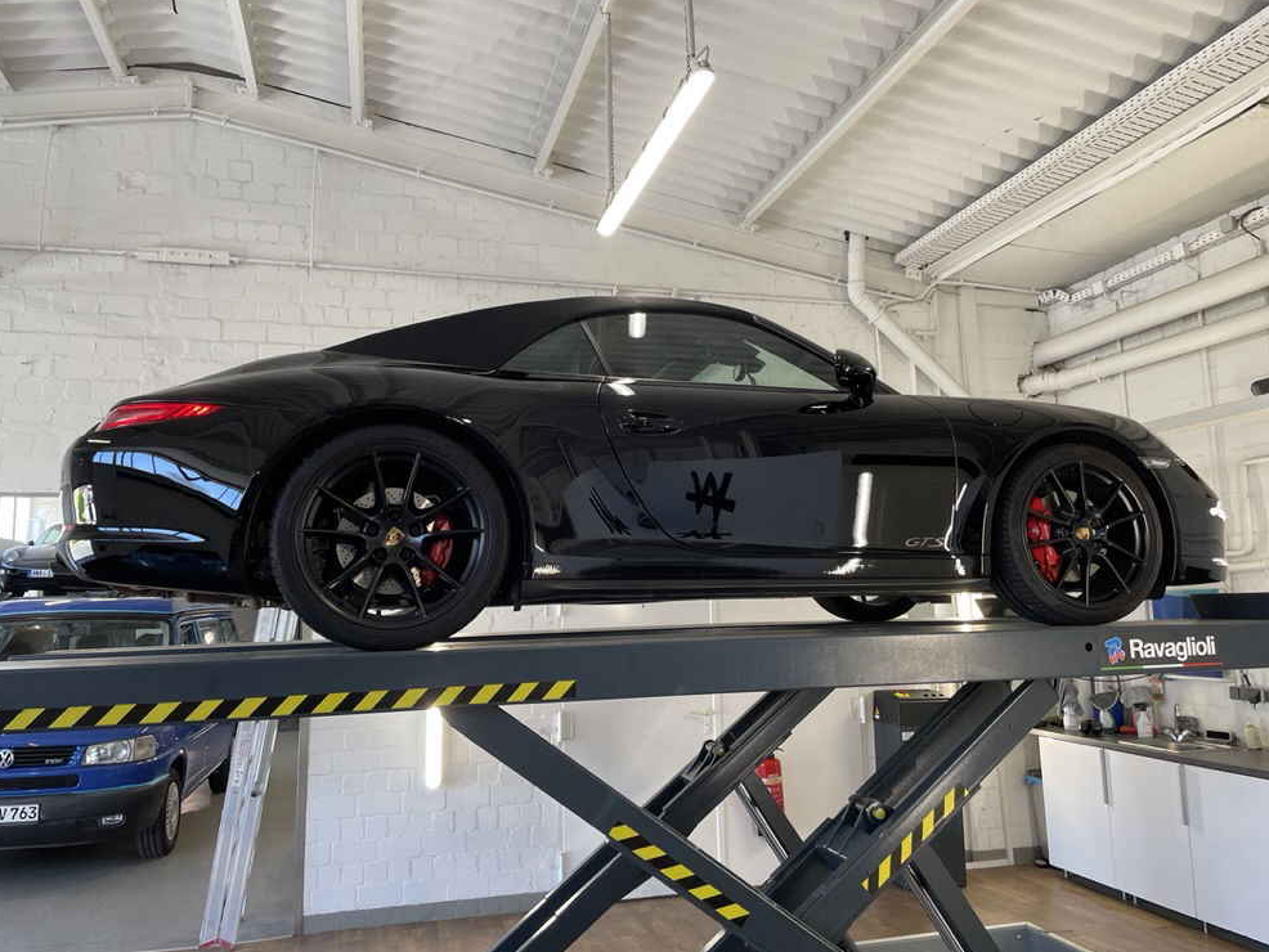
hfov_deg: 65.3
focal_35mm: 27
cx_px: 653
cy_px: 467
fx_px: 990
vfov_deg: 51.4
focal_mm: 4.2
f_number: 1.6
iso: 64
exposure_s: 1/100
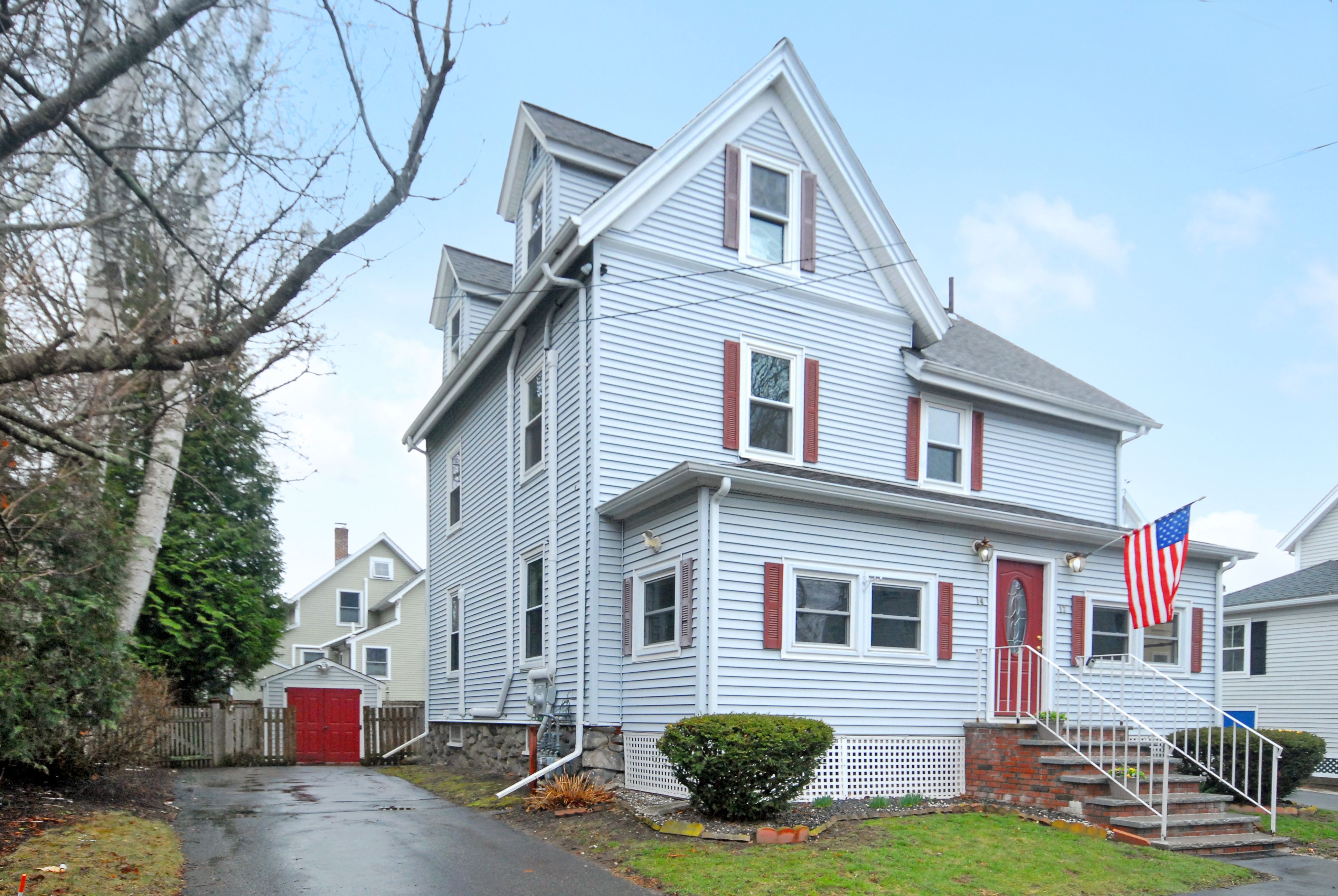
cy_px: 448
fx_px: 781
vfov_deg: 59.6
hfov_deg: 81.1
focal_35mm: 21
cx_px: 669
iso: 800
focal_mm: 14
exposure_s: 1/100
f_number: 9
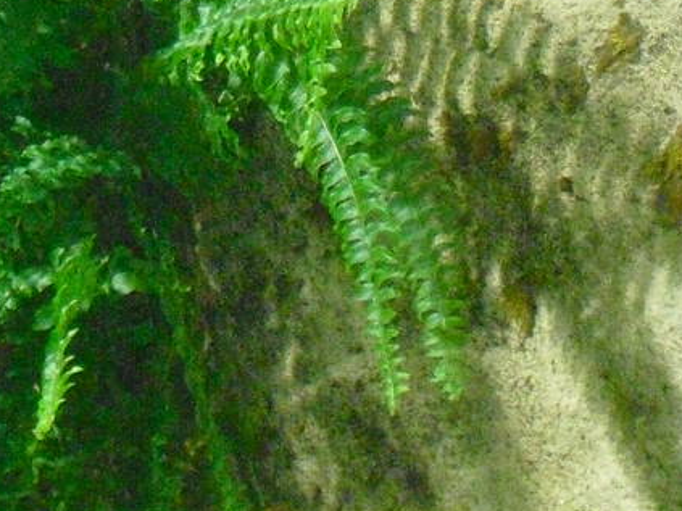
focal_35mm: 280
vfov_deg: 5.2
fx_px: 5515
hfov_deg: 7.1
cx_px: 84
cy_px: -398
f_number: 4.6
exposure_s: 1/60
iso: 800
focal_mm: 13.1
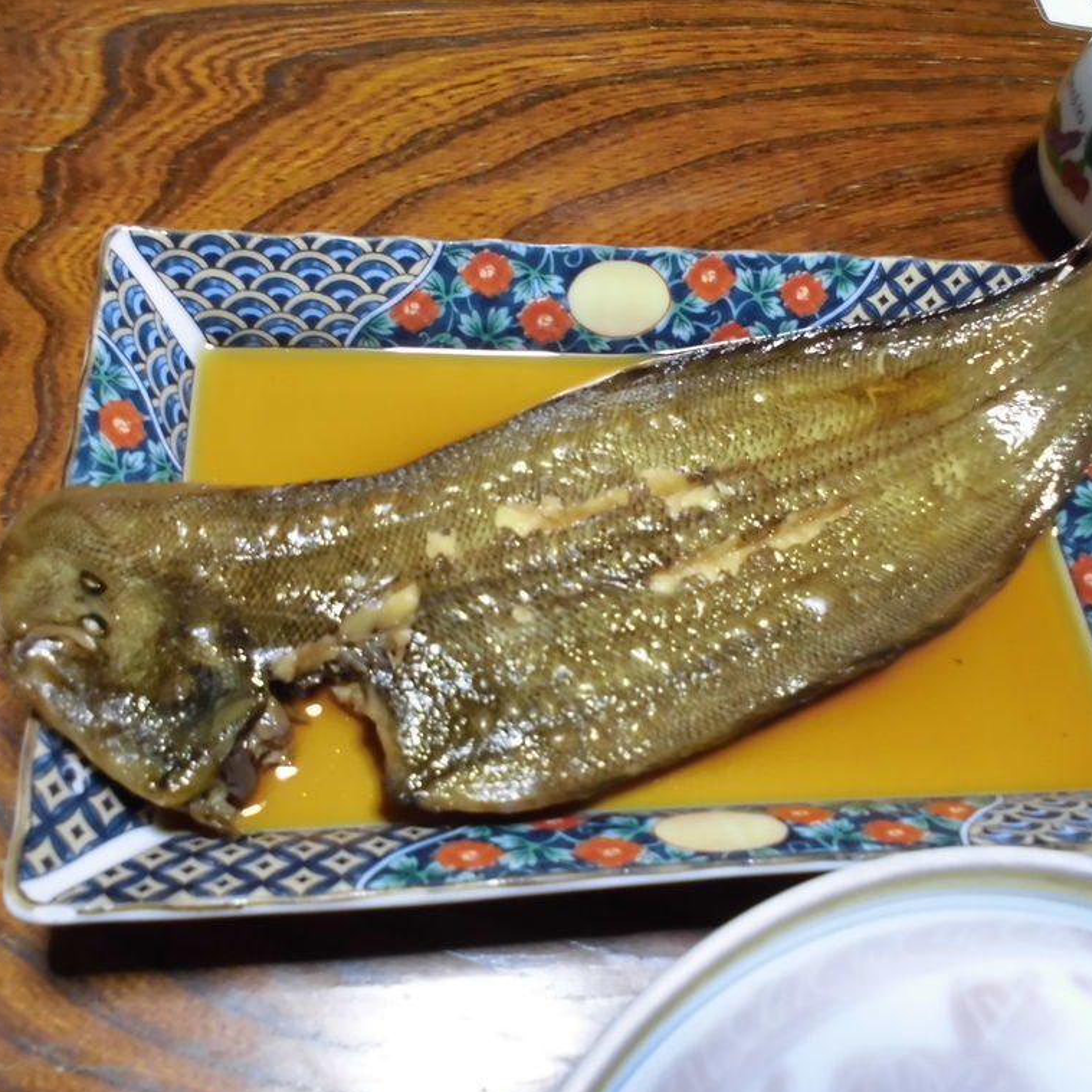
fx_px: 1106
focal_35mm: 31
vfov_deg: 52.5
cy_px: 548
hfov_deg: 52.5
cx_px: 545
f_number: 3.5
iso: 400
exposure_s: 1/15
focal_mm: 4.6
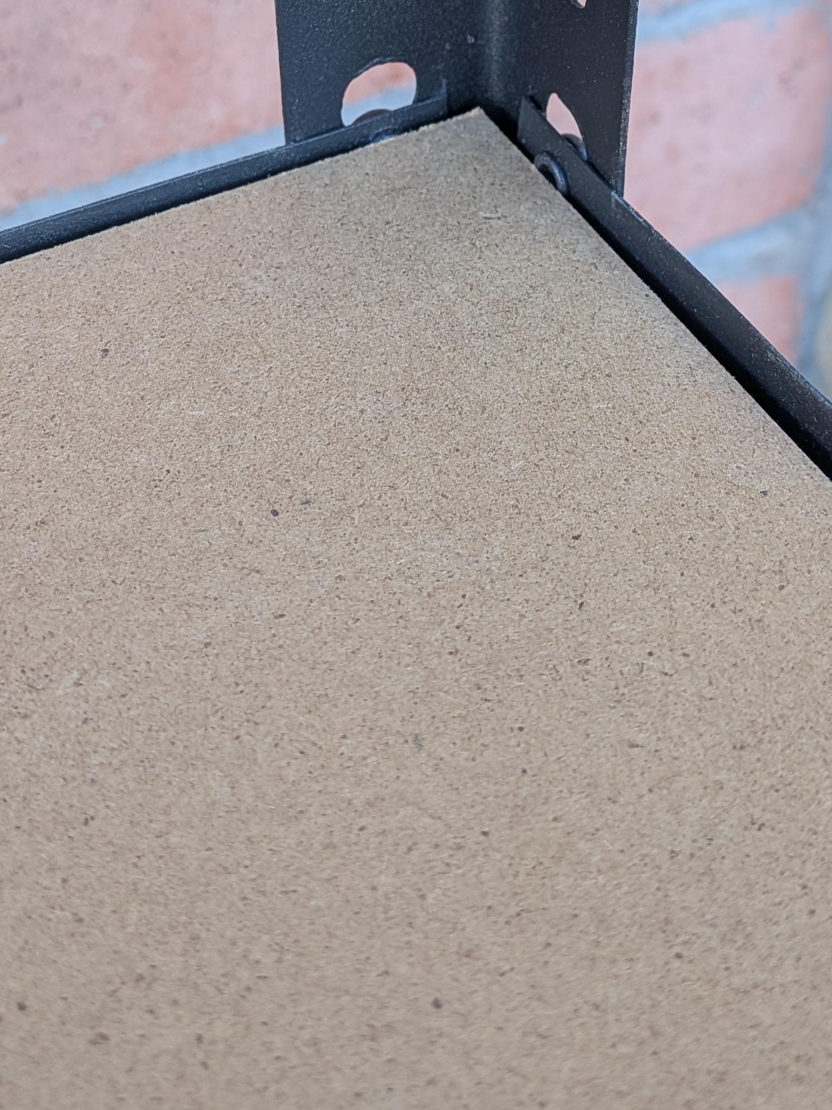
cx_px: 425
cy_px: 162
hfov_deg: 30.3
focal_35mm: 48
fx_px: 1538
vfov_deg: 37.6
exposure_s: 1/191
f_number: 1.7
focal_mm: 4.53
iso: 101
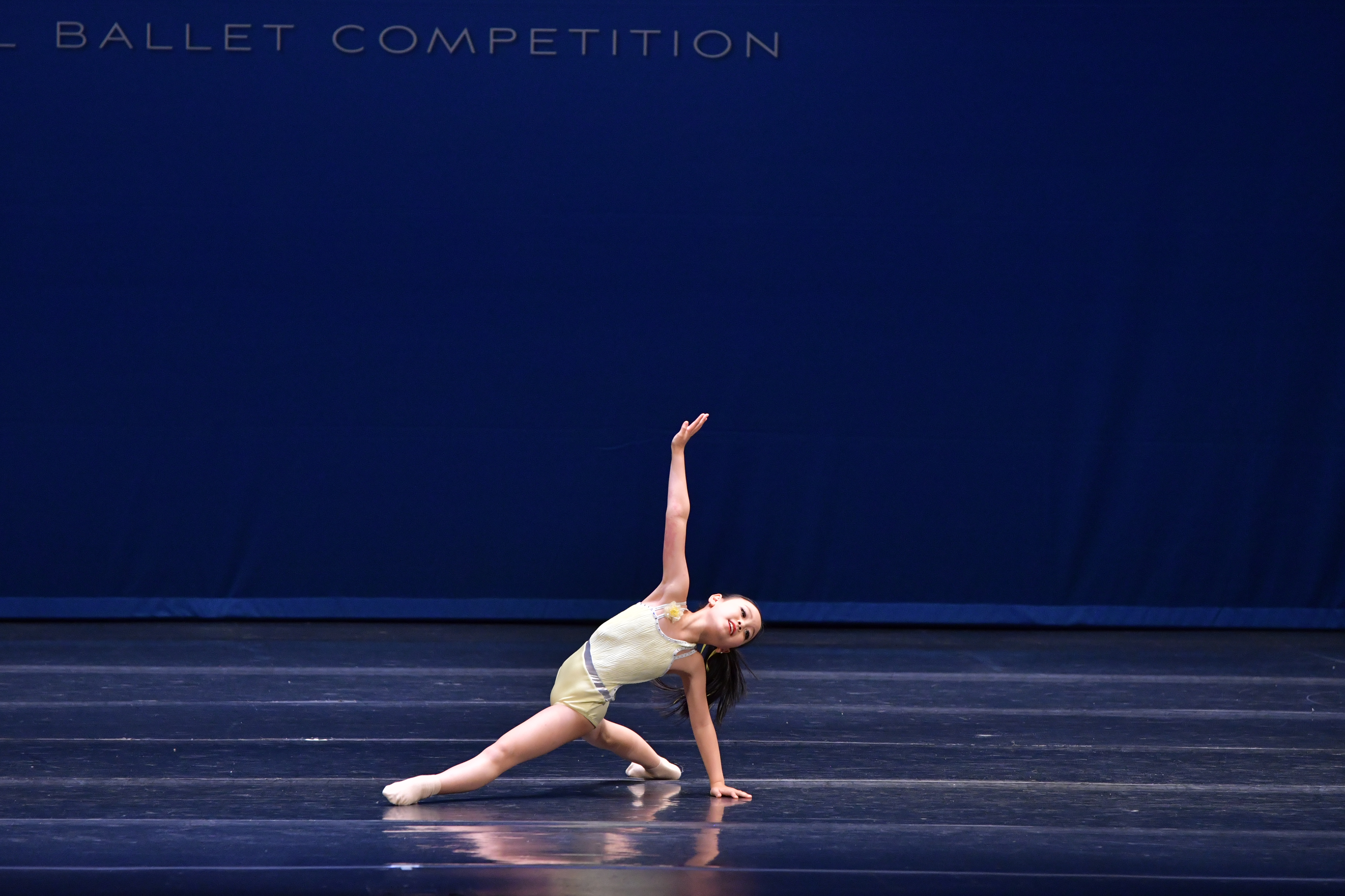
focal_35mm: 300
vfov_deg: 4.6
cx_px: 672
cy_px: 448
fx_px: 11207
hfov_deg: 6.9
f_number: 3.5
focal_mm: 200
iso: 1600
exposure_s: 1/1250
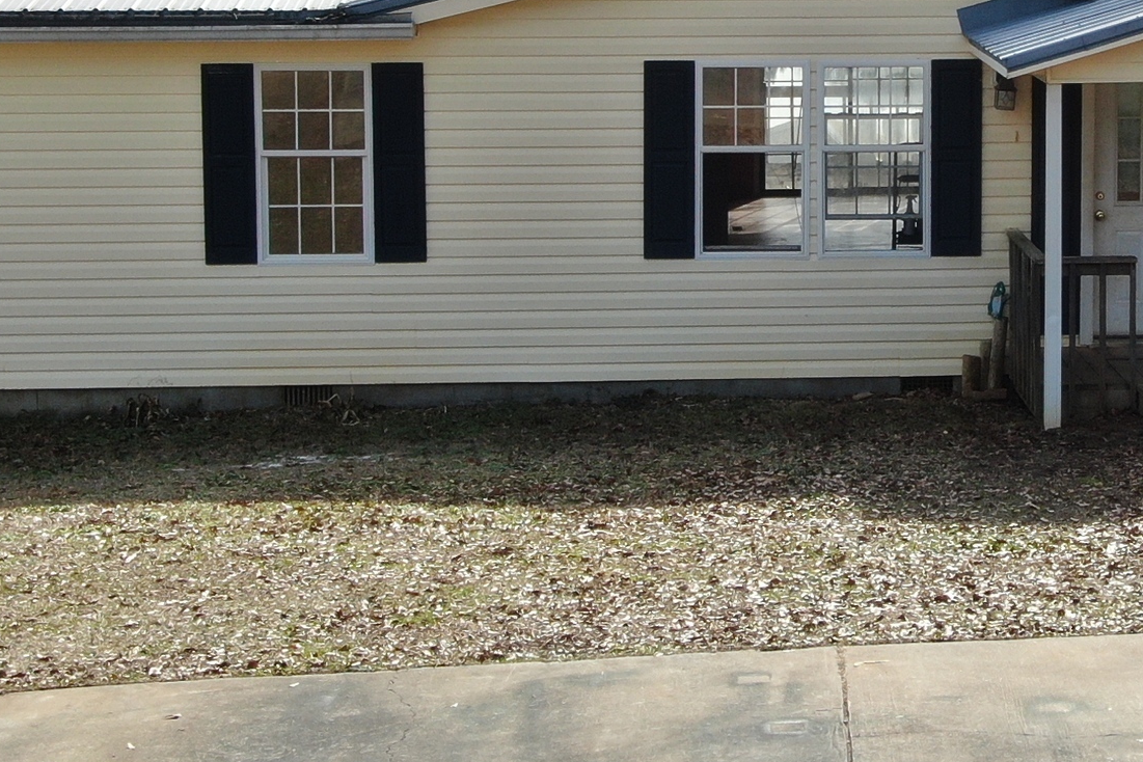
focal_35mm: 90
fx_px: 2857
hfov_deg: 22.4
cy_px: 138
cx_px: 869
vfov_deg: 15.1
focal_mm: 5.33
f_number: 3.1
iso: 100
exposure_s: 1/240
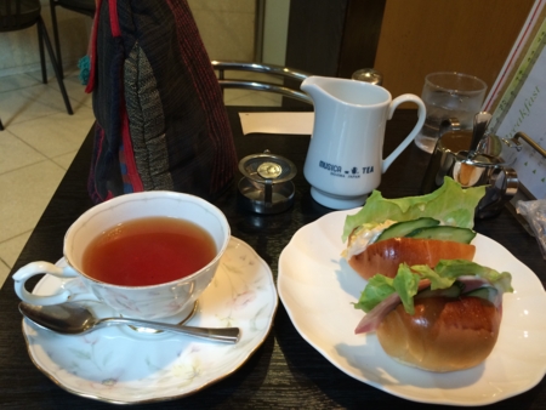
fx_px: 458
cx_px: 273
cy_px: 205
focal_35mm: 29
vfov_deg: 48.3
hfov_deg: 61.6
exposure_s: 1/30
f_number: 2.2
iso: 100
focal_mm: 4.15
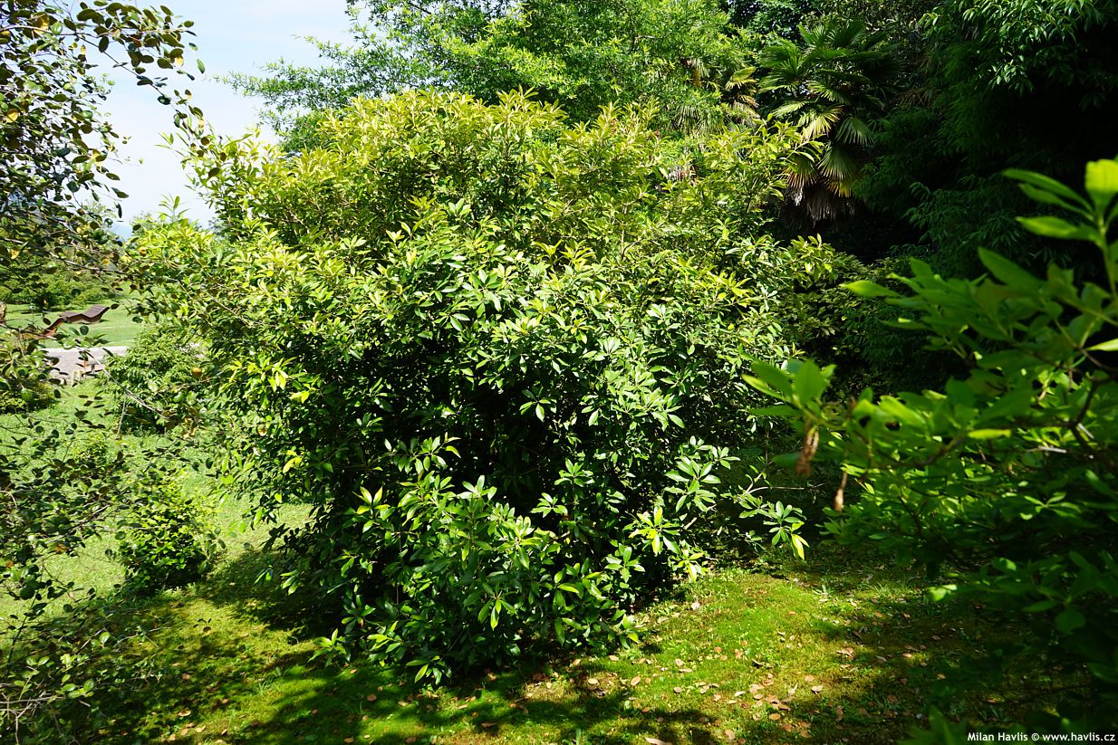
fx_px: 870
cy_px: 372
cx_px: 559
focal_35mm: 28
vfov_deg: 46.4
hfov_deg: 65.5
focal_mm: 28
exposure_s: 1/100
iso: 100
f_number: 8
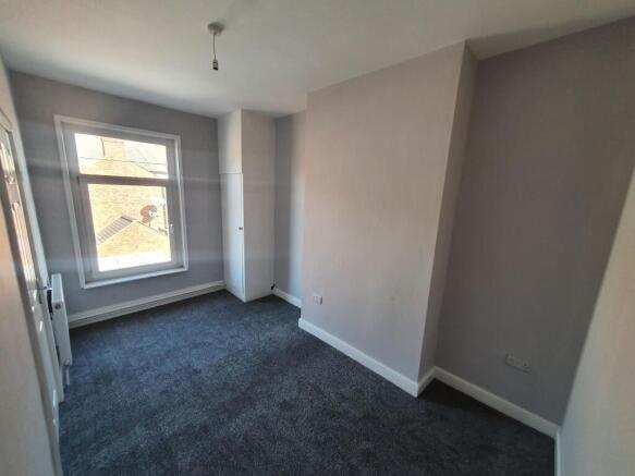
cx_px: 318
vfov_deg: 89.9
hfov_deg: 106.2
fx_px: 238
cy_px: 238
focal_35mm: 13
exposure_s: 1/50
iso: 80
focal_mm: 1.8
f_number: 2.2
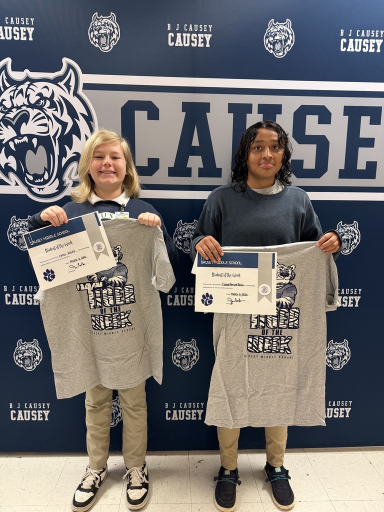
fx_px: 355
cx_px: 192
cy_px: 256
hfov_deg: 56.8
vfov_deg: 71.6
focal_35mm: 24
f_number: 1.78
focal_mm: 6.76
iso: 250
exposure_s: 1/60
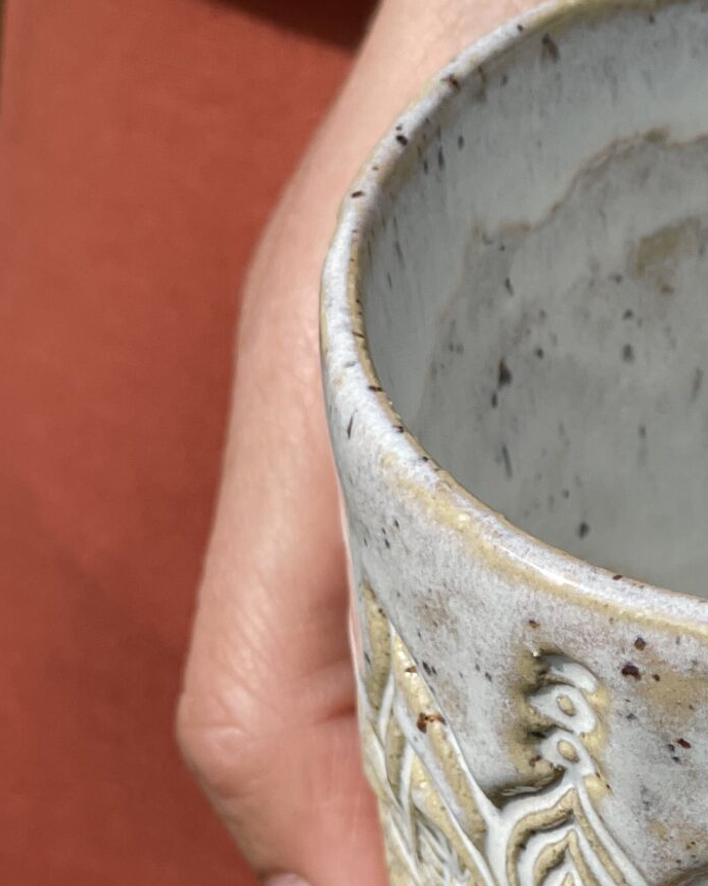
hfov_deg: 10.0
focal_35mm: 151
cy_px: 665
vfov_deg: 12.7
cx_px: 984
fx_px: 3958
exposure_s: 1/1261
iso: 32
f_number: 2
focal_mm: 6
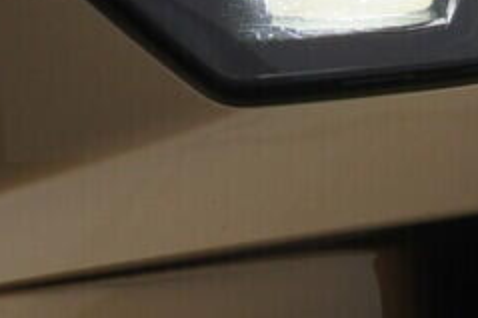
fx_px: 2879
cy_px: 258
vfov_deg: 6.3
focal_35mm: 217
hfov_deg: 9.3
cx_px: 622
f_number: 4.5
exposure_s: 1/100
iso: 125
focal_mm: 24
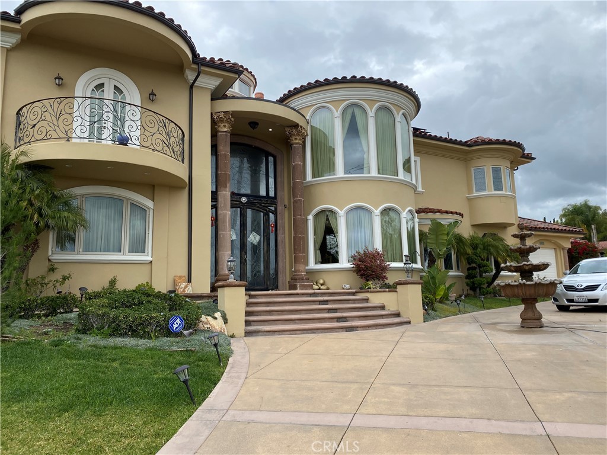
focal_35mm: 26
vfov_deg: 53.1
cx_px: 304
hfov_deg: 67.3
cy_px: 228
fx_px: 456
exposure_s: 1/1412
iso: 32
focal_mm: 4.25
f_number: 1.8
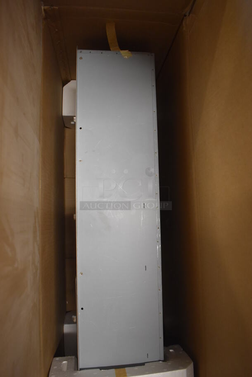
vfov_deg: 67.3
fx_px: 283
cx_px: 126
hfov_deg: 48.0
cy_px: 188
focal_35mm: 27
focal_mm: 18
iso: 2000
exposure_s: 1/125
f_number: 3.5
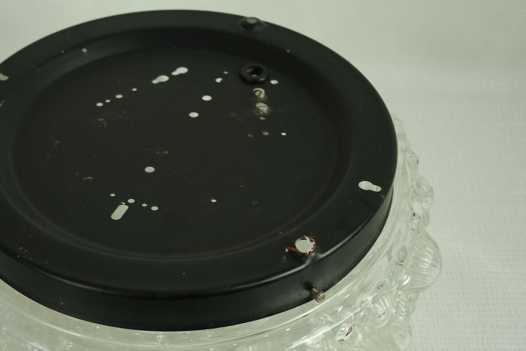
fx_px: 979
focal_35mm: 67
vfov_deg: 20.2
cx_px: 163
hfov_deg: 29.8
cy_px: 243
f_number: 6.3
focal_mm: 30
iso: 200
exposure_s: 1/30
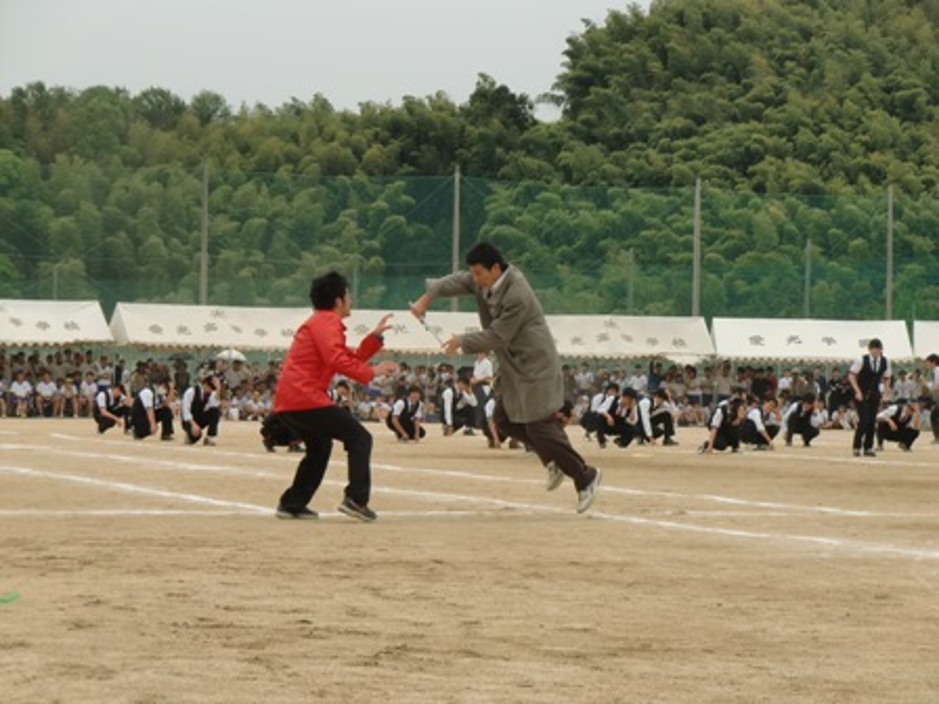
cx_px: 470
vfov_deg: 14.1
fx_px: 2848
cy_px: 352
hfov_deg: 18.7
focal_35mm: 105
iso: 64
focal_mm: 18.8
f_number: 5
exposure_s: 1/640
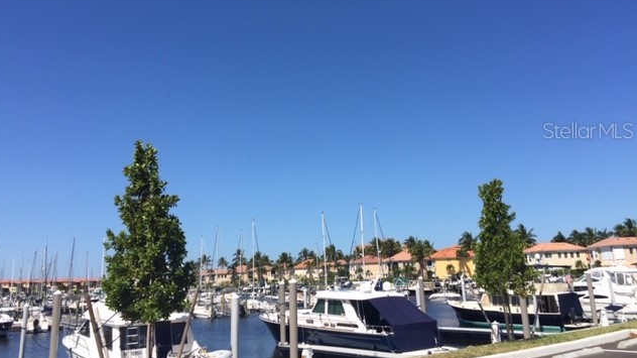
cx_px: 315
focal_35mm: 32
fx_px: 540
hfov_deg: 61.0
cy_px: 130
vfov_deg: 36.4
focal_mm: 4.15
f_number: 2.2
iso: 32
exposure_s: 1/2475
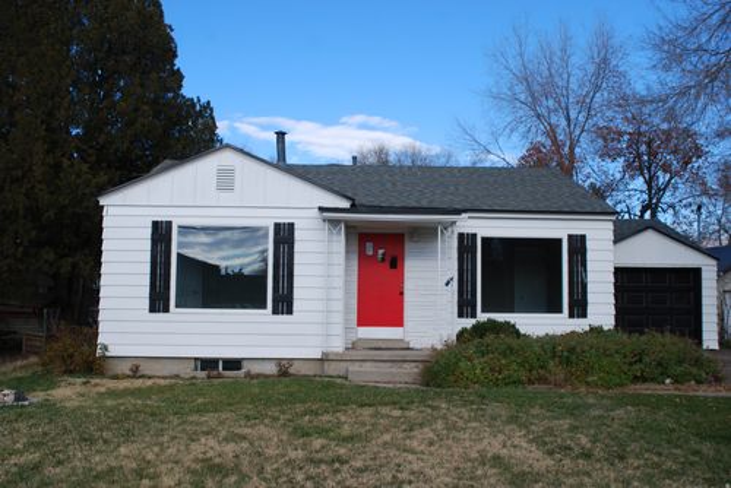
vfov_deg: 40.0
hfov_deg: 57.2
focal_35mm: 33
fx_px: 670
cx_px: 366
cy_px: 244
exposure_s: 1/200
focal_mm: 22
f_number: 7.1
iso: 100
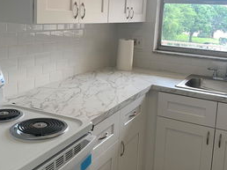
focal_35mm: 43
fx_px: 282
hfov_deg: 43.9
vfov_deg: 33.1
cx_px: 105
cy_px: 52
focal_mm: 4.25
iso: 25
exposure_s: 1/120
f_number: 1.8
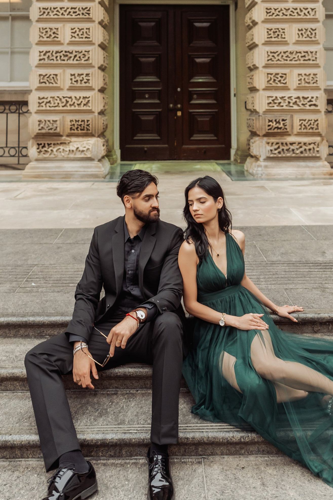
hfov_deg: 34.2
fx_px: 541
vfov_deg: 46.2
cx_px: 182
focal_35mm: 39
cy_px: 80
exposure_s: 1/320
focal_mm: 20
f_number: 2
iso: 500
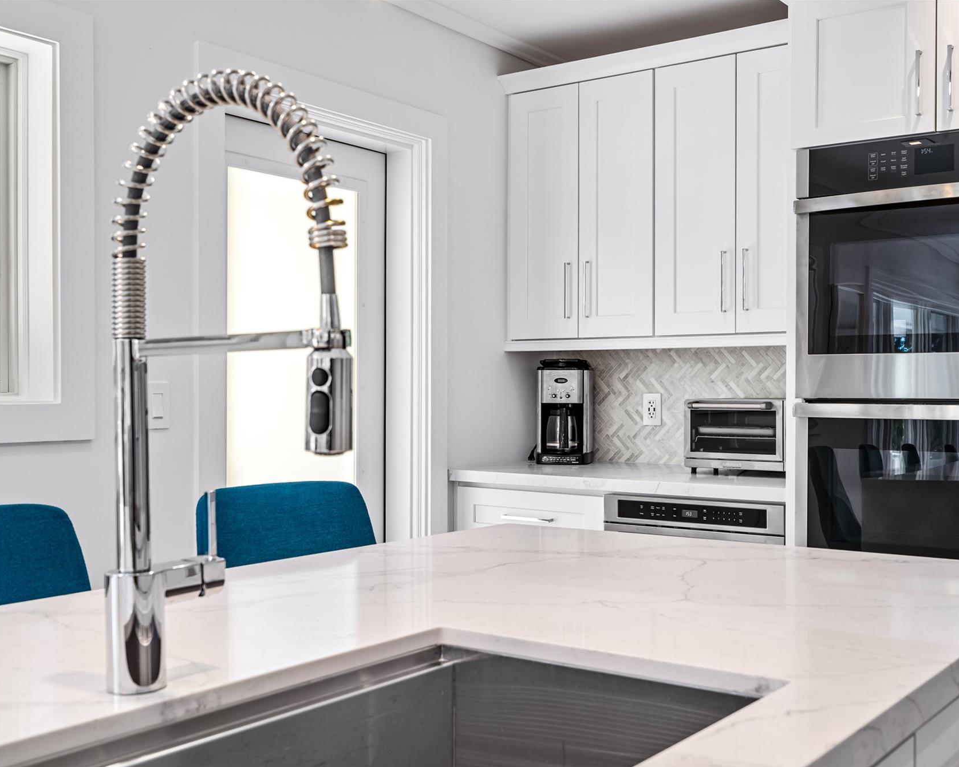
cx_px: 571
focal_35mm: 39
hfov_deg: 46.6
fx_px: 1107
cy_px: 390
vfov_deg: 38.2
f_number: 9
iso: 100
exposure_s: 1/1.67
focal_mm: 34
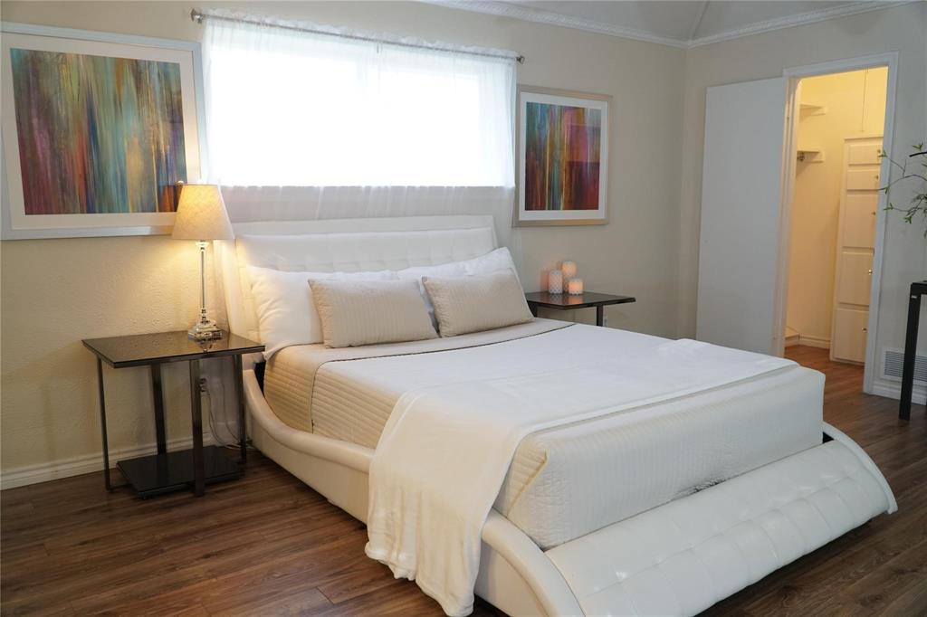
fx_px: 695
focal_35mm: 27
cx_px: 464
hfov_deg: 67.4
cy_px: 308
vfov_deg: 47.9
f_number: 4
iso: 1000
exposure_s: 1/60
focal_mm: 18
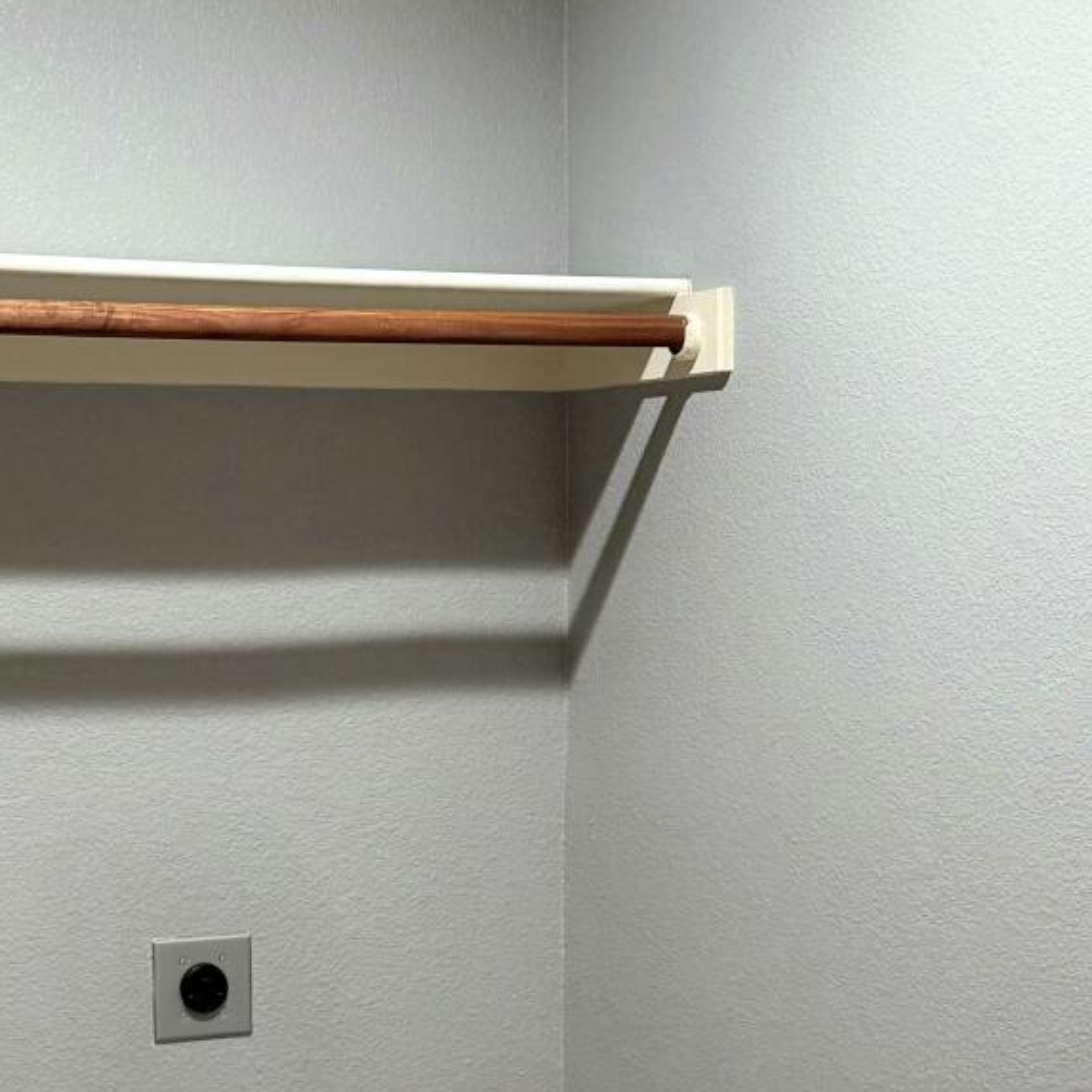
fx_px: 2641
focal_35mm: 74
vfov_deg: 23.2
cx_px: 417
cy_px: 791
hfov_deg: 23.3
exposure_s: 1/60
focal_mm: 6.76
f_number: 1.78
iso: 250
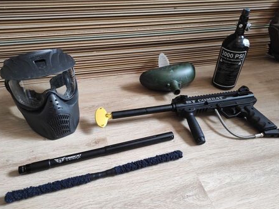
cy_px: 109
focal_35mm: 27
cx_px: 143
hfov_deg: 65.4
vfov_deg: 51.3
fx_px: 217
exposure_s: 1/33
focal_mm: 5.43
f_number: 1.89
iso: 529
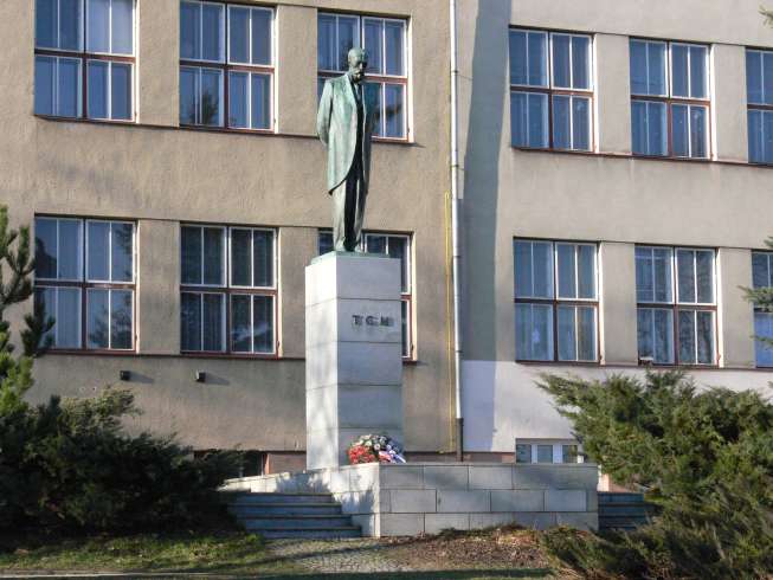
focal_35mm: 97
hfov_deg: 20.2
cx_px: 386
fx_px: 2166
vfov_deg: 15.2
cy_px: 290
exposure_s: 1/500
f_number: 7.1
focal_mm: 20.5
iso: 400
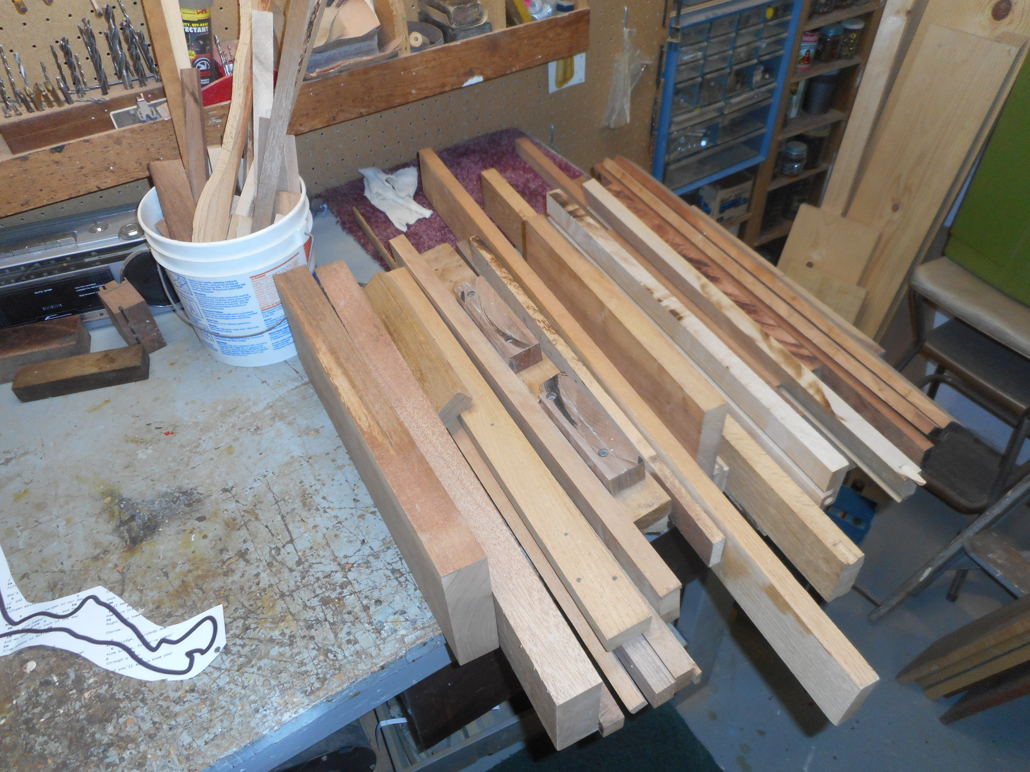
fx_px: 744
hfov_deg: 69.4
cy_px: 386
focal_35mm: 25
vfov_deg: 54.9
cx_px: 515
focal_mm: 4.5
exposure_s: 1/25
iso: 200
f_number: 3.7
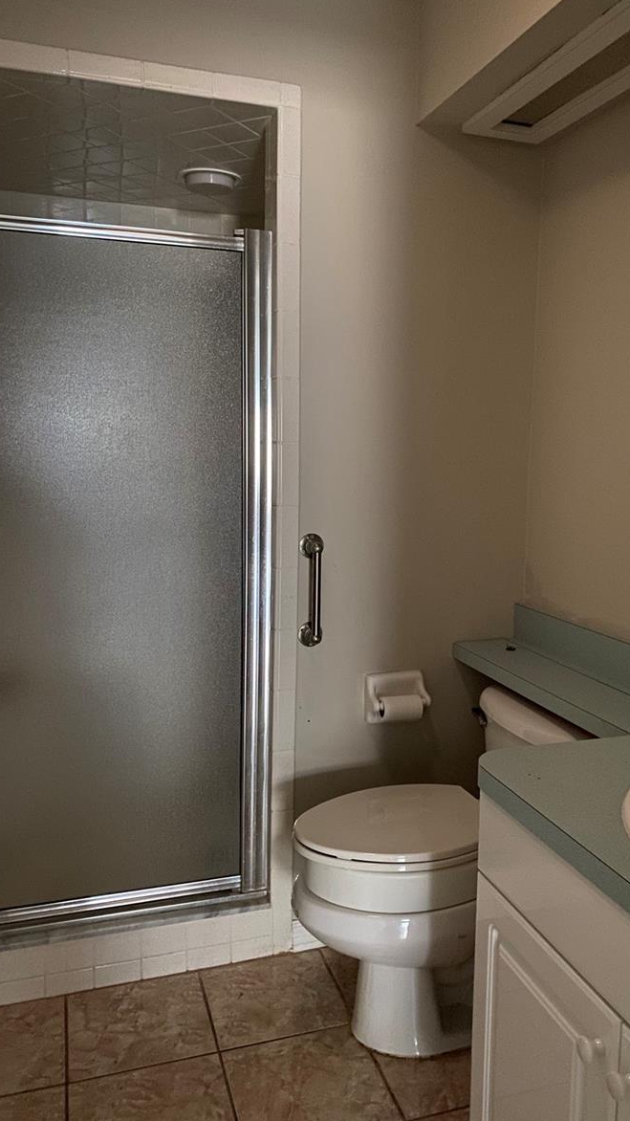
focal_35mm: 29
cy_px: 551
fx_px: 861
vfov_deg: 66.1
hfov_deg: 40.0
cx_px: 375
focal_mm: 4.25
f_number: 1.8
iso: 500
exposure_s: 1/11
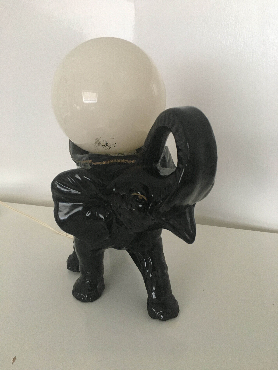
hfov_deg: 48.2
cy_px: 185
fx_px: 311
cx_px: 139
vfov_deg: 61.7
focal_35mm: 29
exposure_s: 1/20
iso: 200
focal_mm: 4.15
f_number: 2.2
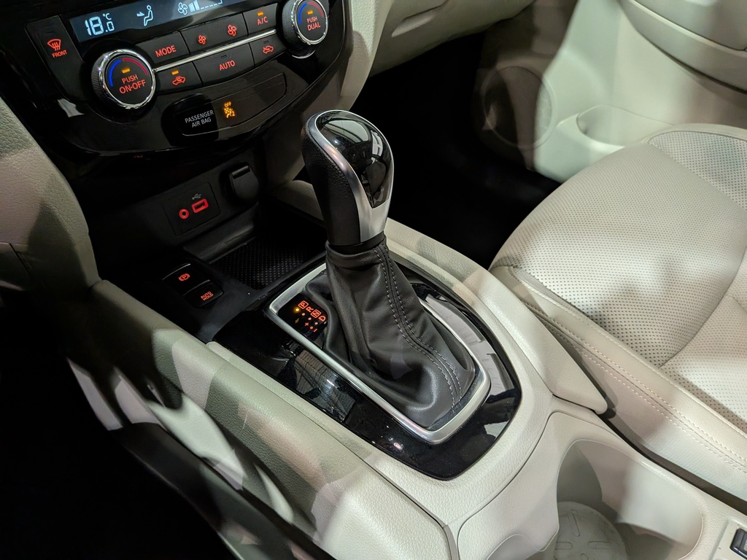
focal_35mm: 24
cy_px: 280
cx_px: 374
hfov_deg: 71.6
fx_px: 518
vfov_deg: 56.8
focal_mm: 4.53
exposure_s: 1/200
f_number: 1.7
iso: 267
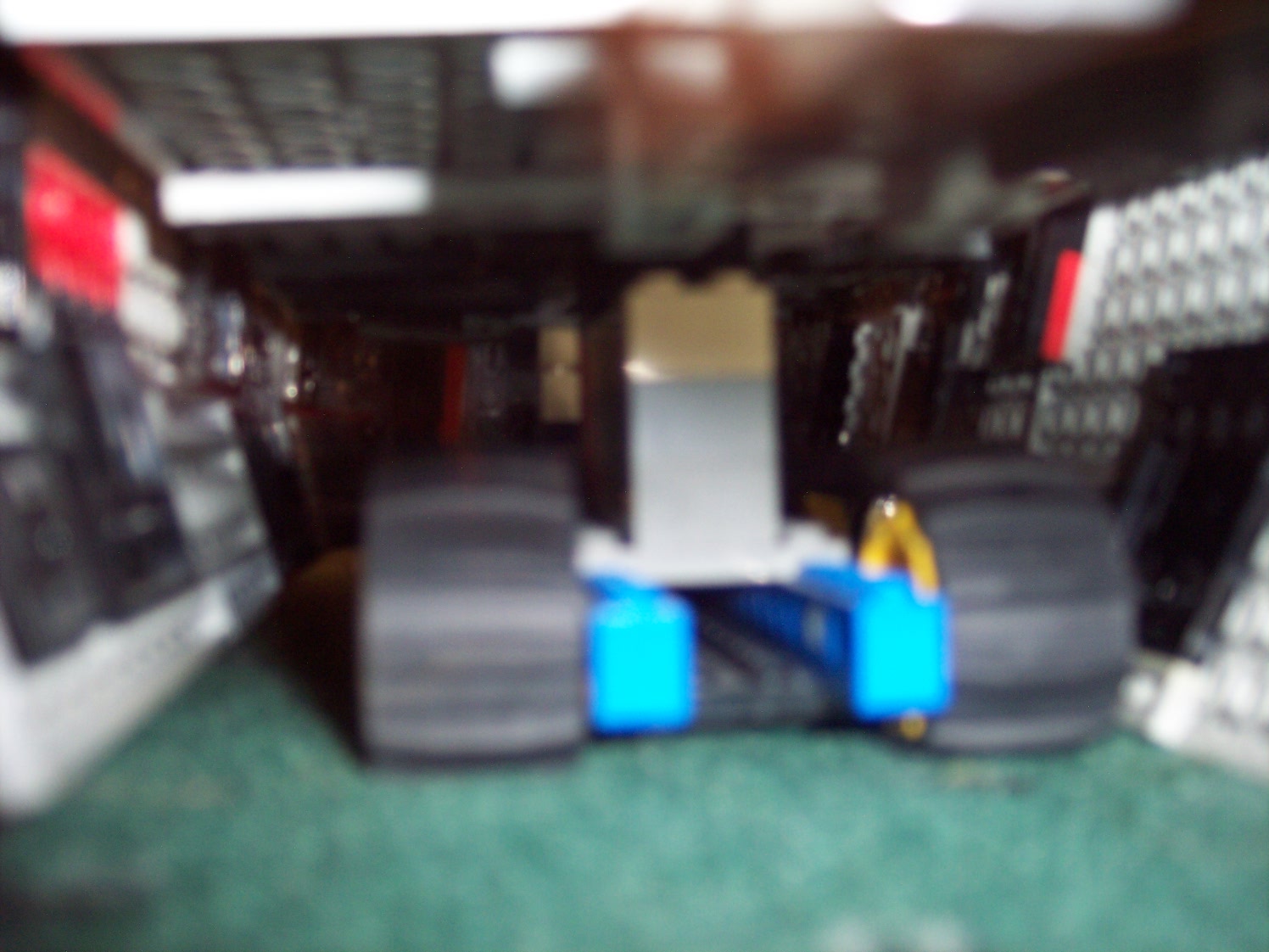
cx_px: 634
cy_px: 476
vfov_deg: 36.8
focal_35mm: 39
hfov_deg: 47.9
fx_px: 1430
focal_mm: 8
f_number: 2.8
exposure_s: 1/2
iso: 140
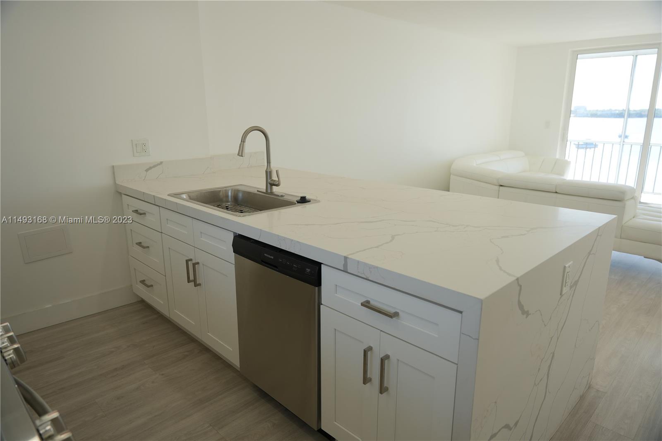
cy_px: 220
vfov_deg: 53.1
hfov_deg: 73.8
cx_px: 331
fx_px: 441
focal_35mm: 24
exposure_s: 1/160
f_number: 4
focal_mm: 24
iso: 125
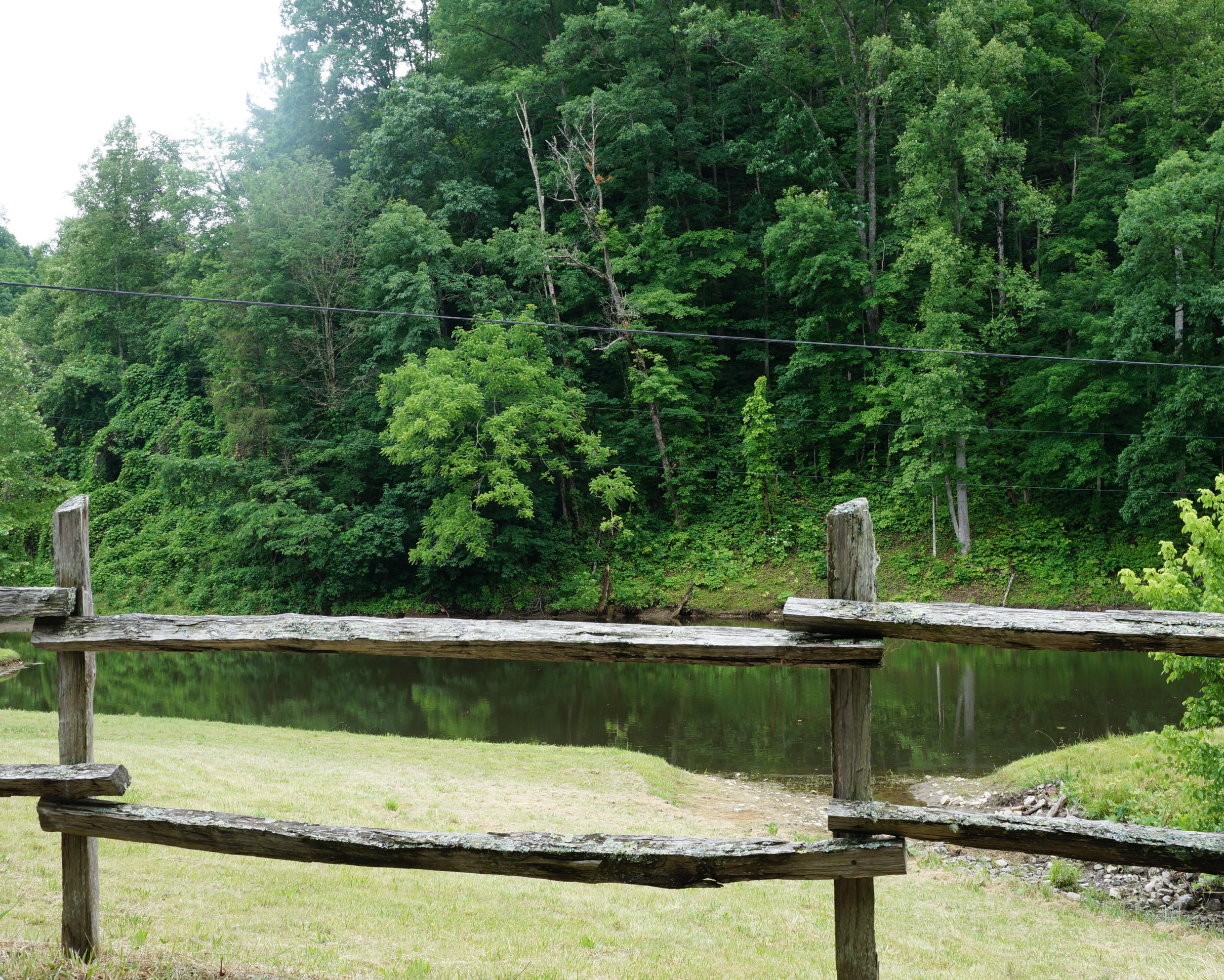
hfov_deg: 43.3
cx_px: 599
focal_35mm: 43
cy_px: 488
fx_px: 1542
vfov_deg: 35.2
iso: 100
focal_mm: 25
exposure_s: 1/80
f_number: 7.1
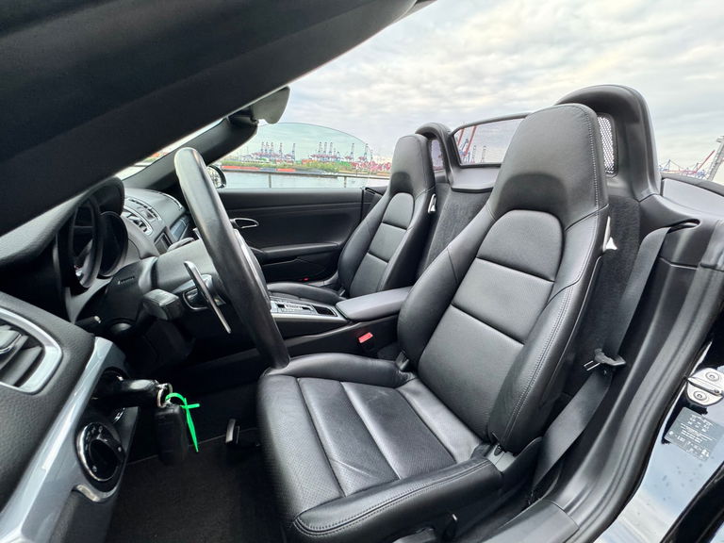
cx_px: 362
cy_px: 272
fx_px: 293
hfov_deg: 102.1
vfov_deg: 85.7
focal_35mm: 14
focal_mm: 2.22
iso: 400
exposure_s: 1/60
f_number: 2.2
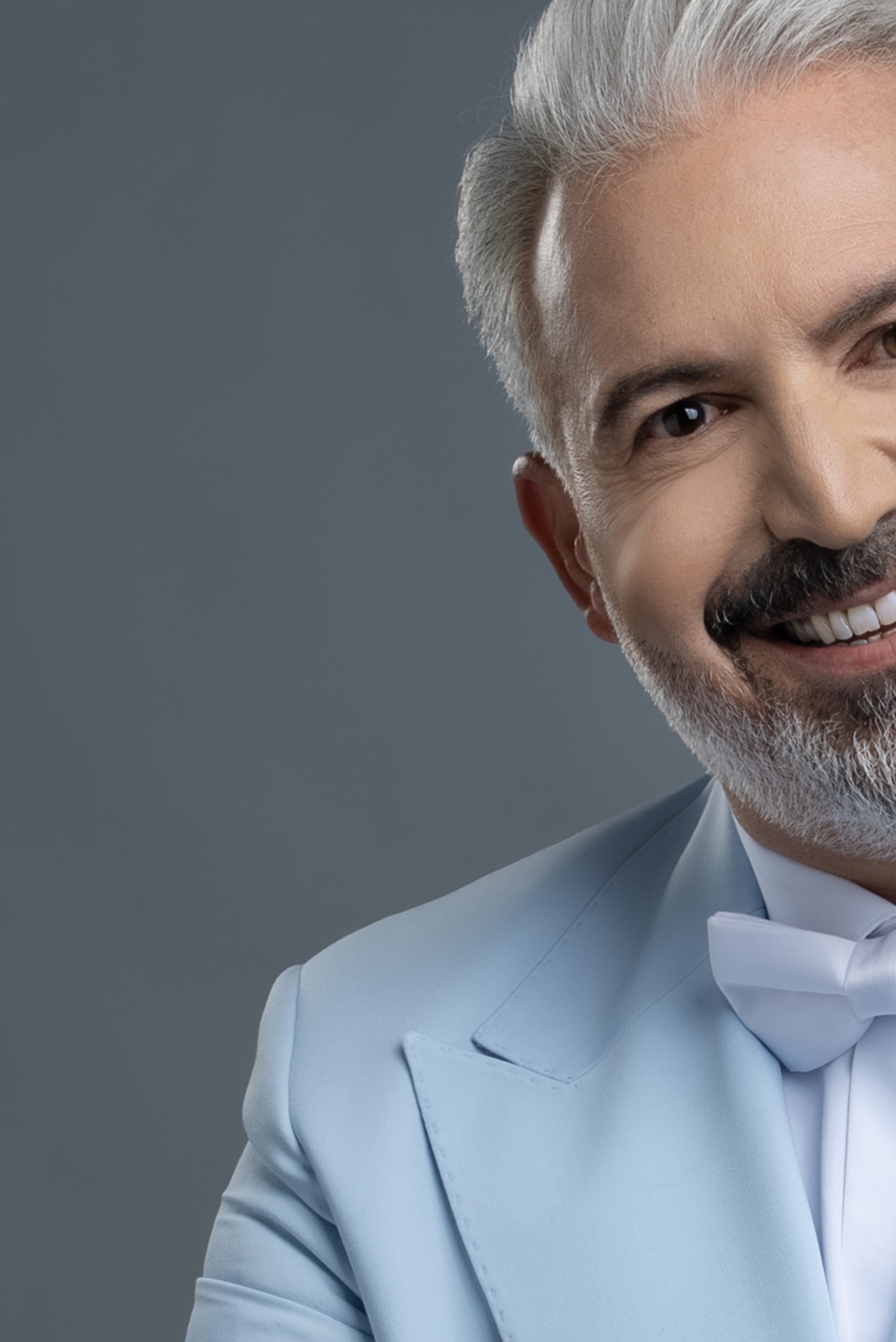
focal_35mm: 152
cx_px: 889
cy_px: 999
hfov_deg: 9.0
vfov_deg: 13.5
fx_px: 5667
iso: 100
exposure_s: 1/100
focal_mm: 65
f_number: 18
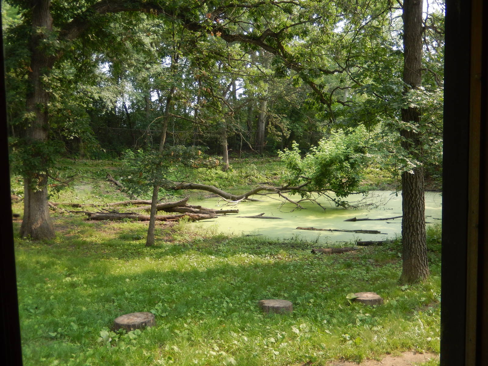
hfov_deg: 56.8
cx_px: 244
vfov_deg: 44.2
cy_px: 183
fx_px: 451
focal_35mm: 32
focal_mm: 5.7
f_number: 3.8
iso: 125
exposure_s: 1/100
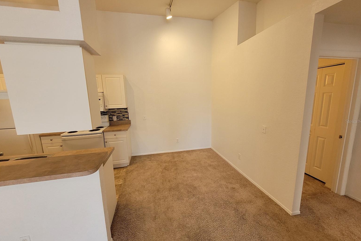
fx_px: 140
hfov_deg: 104.3
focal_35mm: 14
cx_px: 181
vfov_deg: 81.2
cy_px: 121
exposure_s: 1/60
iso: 160
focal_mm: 1.74
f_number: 2.2
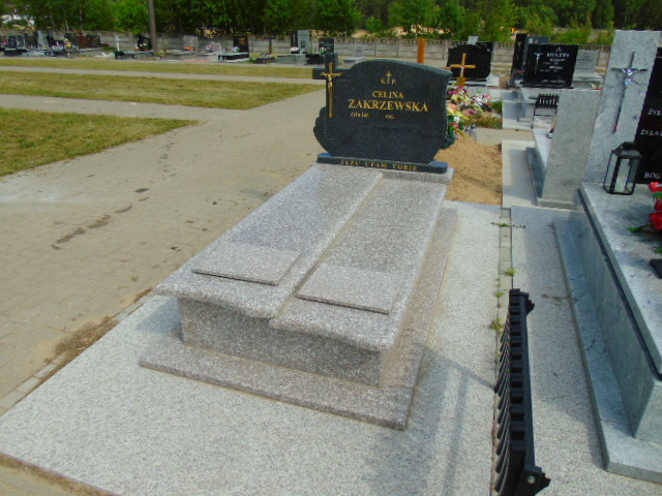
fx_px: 478
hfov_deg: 69.4
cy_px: 248
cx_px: 331
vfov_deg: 54.9
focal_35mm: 25
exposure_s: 1/1250
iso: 80
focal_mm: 4.4
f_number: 3.4
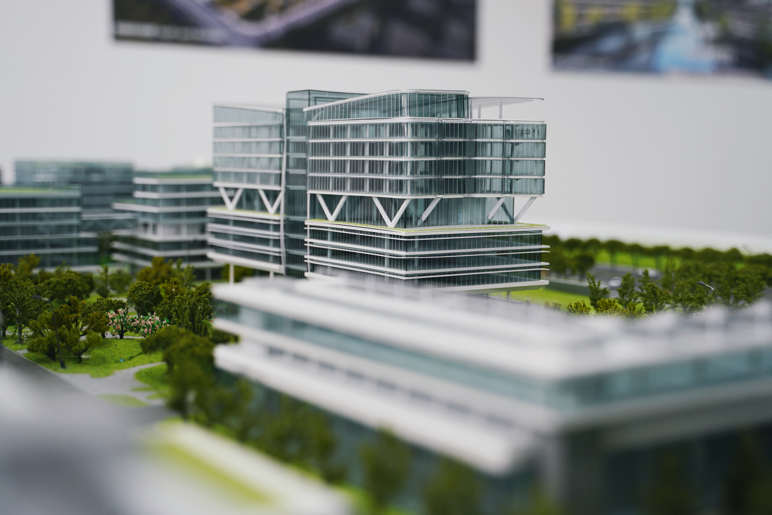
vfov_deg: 26.0
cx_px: 383
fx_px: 1115
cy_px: 264
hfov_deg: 38.2
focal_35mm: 52
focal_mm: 47
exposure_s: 1/100
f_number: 2.8
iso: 160
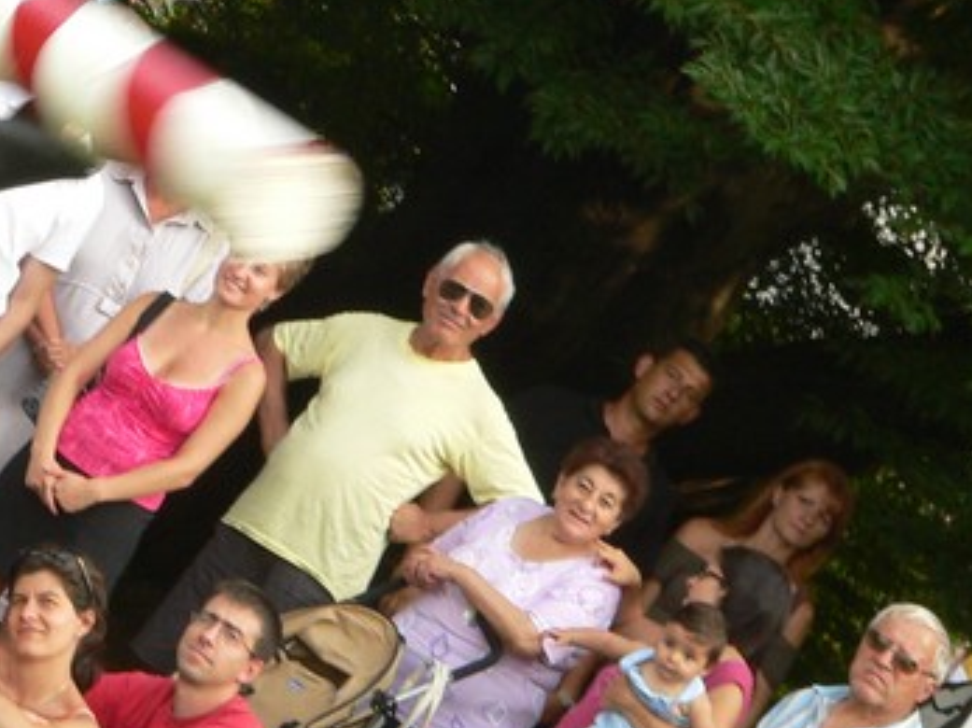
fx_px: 9572
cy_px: 353
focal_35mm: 341
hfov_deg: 5.8
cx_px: -140
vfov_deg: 4.4
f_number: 6.5
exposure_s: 1/60
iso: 100
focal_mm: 24.6
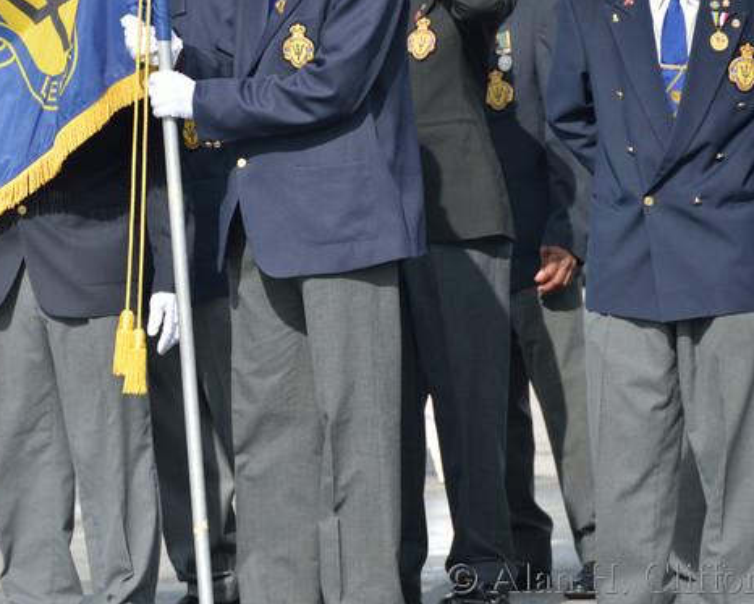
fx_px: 9419
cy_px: 242
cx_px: 259
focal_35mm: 422
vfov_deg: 3.7
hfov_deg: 4.6
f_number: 5.6
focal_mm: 200
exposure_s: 1/500
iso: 125
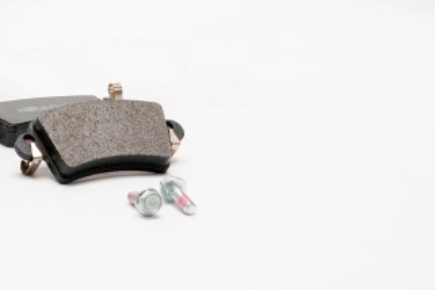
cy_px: 112
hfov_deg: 12.1
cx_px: 30
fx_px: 2030
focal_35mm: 168
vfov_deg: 8.2
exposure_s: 1/200
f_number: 11
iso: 100
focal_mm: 60
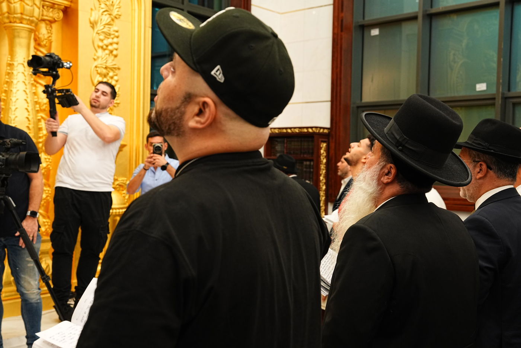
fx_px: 623
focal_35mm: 43
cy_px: 174
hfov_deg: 45.4
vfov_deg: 31.2
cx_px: 260
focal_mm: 43
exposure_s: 1/200
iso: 1600
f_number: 5.6
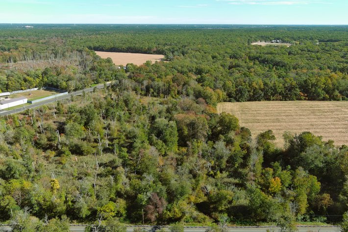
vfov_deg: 44.9
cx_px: 174
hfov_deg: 63.7
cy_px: 116
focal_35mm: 29
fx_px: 280
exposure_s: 1/800
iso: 100
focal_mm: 10.57
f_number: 2.8
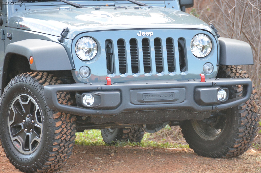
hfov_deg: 6.9
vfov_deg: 4.6
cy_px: 86
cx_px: 130
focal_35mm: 300
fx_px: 2171
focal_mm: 200
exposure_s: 1/320
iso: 1600
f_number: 5.6
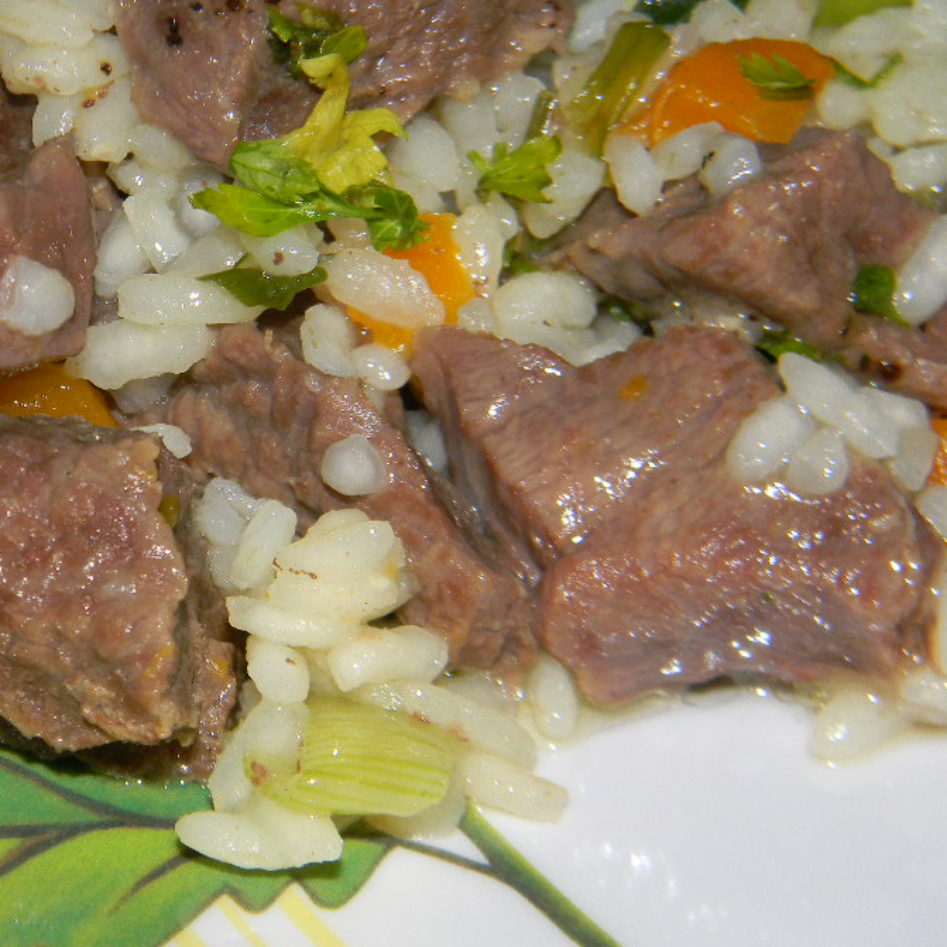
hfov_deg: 15.5
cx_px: 243
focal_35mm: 112
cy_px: 460
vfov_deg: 15.6
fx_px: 3467
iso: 200
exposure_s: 1/30
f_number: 9
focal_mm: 15.1
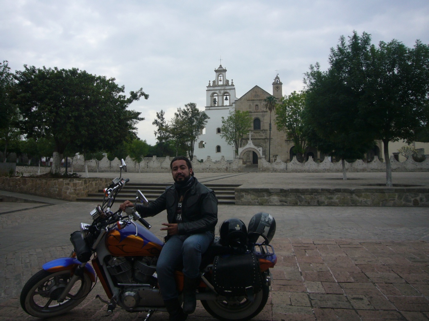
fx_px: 347
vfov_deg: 49.7
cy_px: 160
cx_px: 214
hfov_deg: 63.5
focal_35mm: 28
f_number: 5.6
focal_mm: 4.6
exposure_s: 1/400
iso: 80
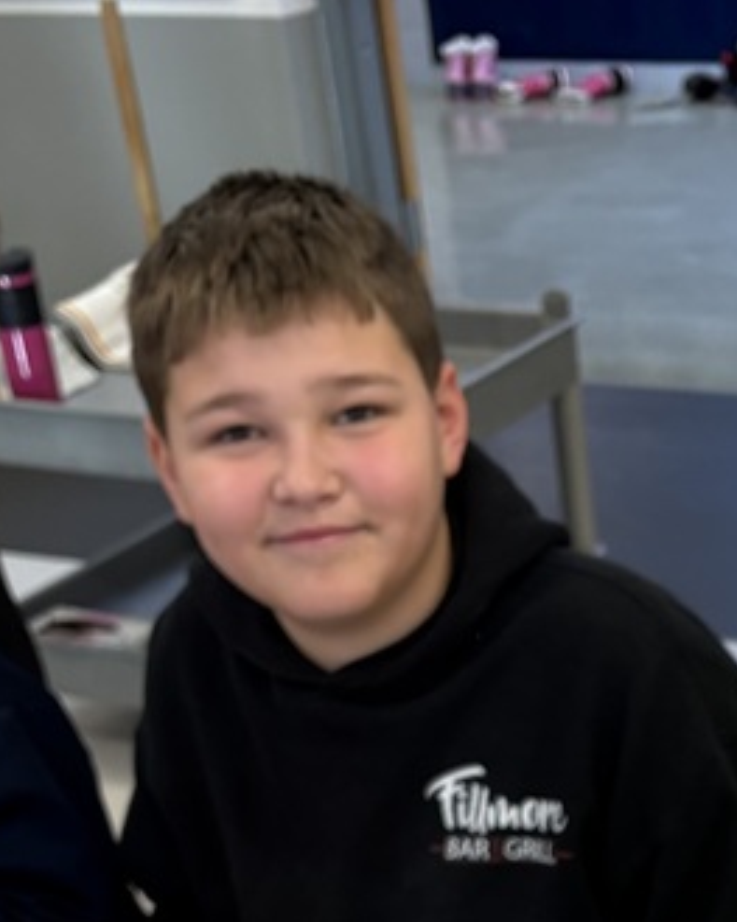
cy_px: 1073
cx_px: 748
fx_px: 2155
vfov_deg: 22.5
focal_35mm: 79
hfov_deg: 18.8
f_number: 1.6
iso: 125
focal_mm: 5.96
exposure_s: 1/69
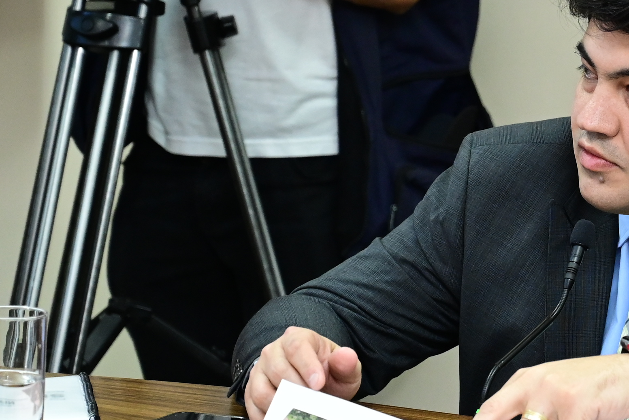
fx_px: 3479
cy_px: 240
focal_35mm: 199
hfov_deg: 10.3
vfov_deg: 6.9
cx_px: 580
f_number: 4
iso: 3200
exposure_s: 1/200
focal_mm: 70
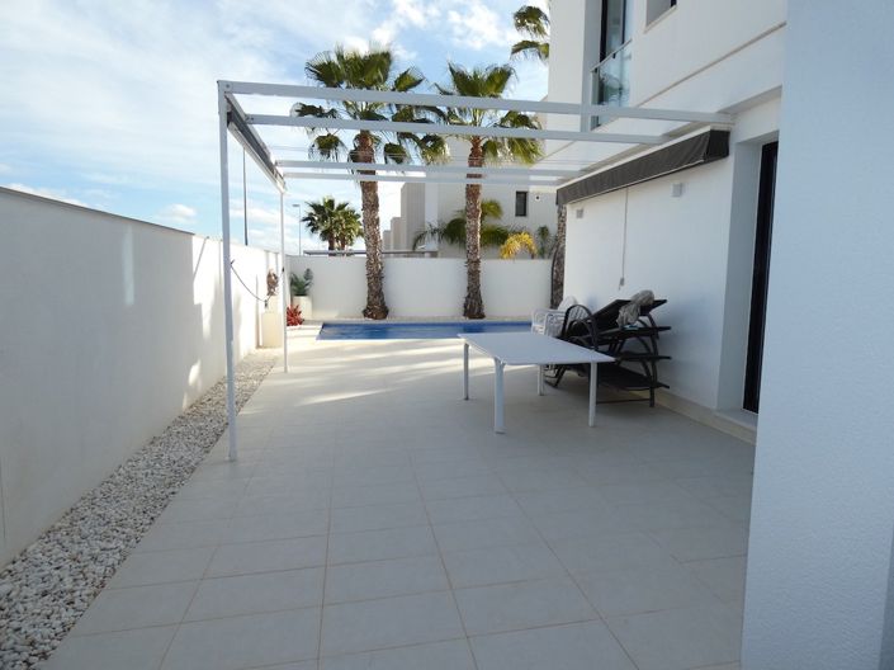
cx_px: 447
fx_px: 516
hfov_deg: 81.8
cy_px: 335
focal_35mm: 20
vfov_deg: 65.9
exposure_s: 1/1000
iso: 80
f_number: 2.8
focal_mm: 3.6
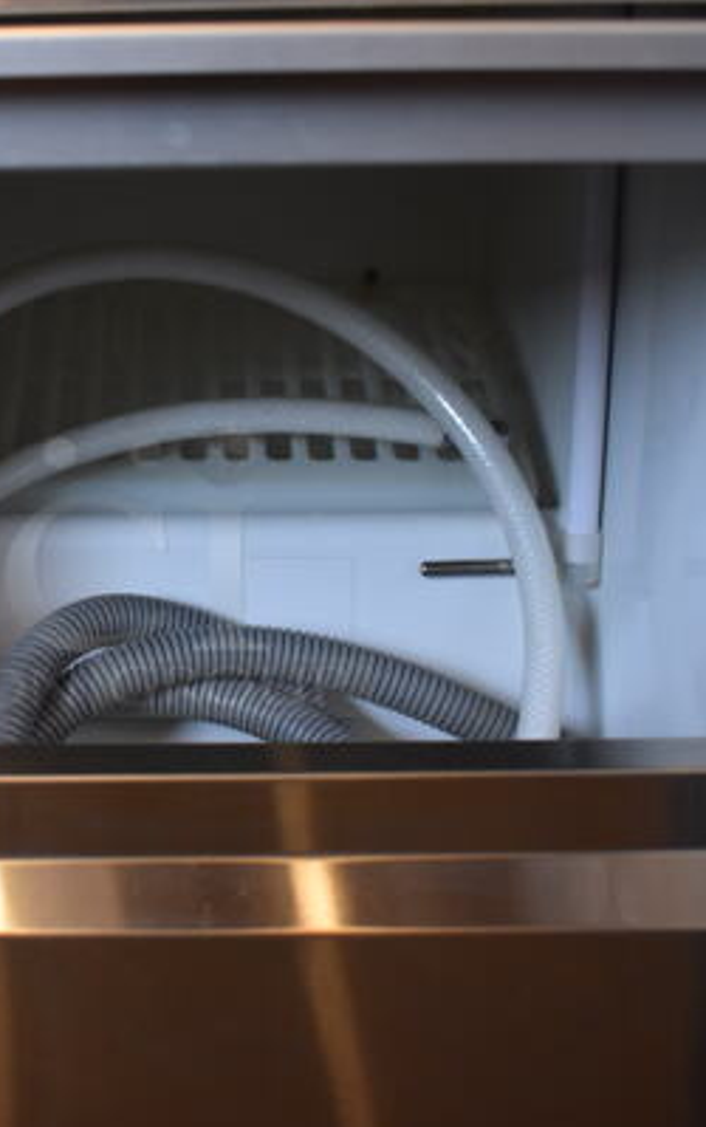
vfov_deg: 37.6
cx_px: 59
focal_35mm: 54
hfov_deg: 23.4
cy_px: 568
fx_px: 1653
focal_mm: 23
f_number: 3.8
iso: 800
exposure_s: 1/125
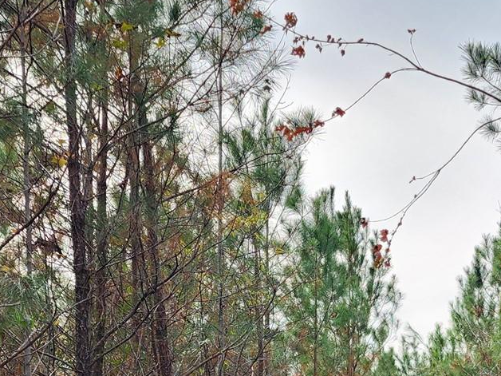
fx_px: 1085
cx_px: 493
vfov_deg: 18.3
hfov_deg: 24.8
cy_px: 488
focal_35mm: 75
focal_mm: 6.4
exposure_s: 1/225
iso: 12
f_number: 1.8
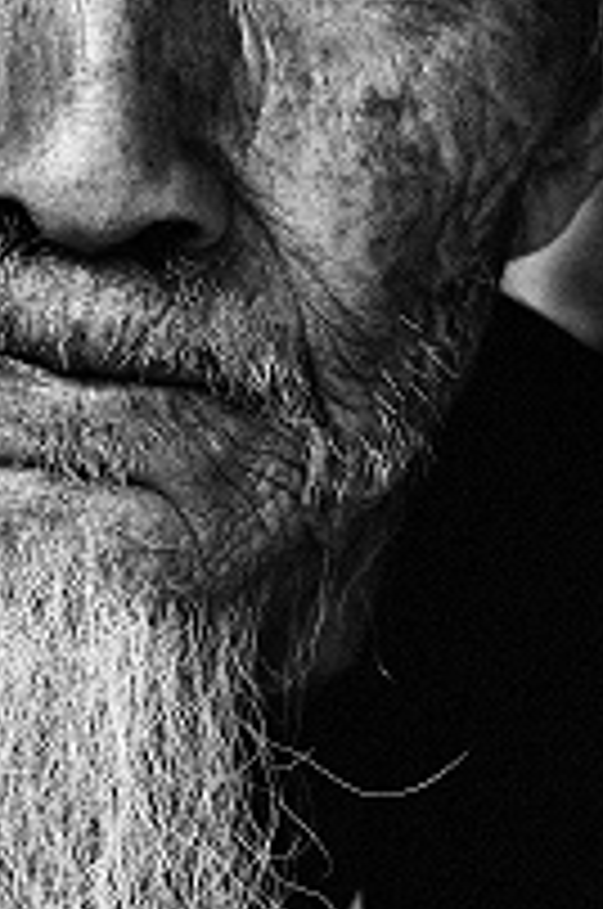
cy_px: 346
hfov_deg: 7.9
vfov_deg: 11.9
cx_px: 104
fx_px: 4361
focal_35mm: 173
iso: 200
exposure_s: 1/80
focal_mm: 70
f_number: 6.3
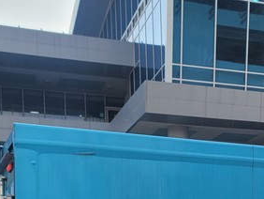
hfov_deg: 21.7
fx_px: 649
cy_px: 262
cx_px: 295
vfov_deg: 16.4
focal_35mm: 85
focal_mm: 7
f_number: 1.8
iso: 20
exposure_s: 1/434
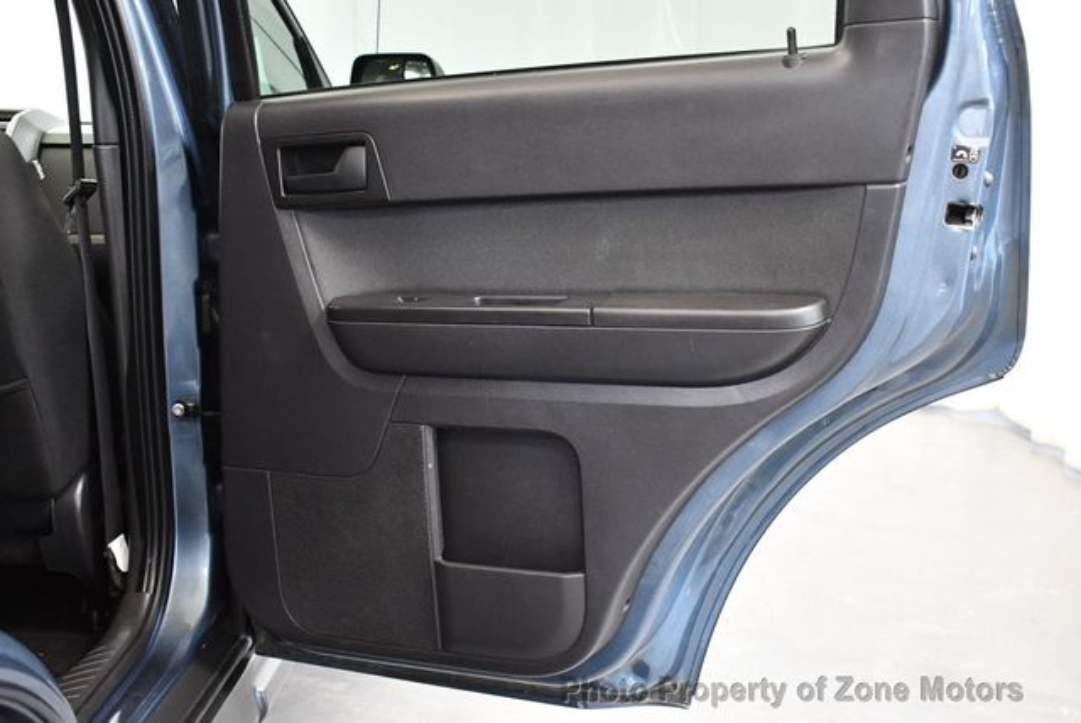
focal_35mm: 40
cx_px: 540
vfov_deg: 33.5
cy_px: 362
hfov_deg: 48.4
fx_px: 1202
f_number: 3.5
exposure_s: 1/60
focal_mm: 20
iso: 3600
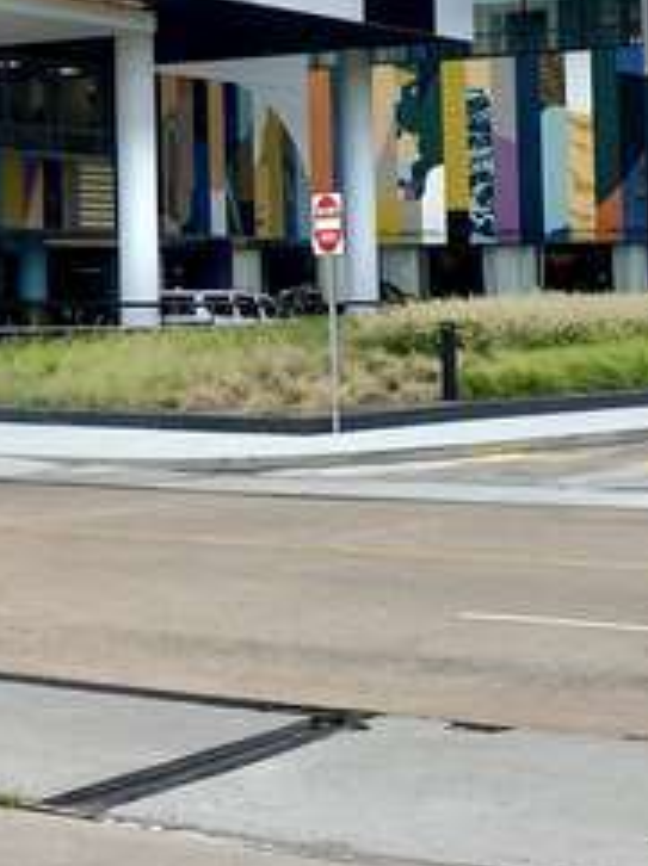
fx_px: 2150
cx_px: -172
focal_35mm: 86
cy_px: -86
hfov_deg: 16.3
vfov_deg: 21.6
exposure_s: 1/1063
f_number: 1.8
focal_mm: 4.25
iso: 32
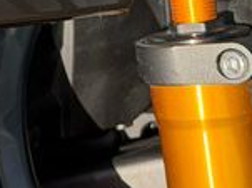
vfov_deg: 7.2
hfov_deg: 9.4
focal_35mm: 203
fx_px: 1477
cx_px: -144
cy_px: -116
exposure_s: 1/1307
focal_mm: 6.76
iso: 100
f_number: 1.78
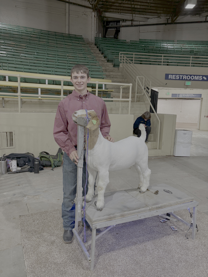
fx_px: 208
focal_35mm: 26
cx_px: 104
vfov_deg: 67.3
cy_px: 138
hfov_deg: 53.1
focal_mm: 5.96
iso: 250
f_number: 1.6
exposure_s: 1/60
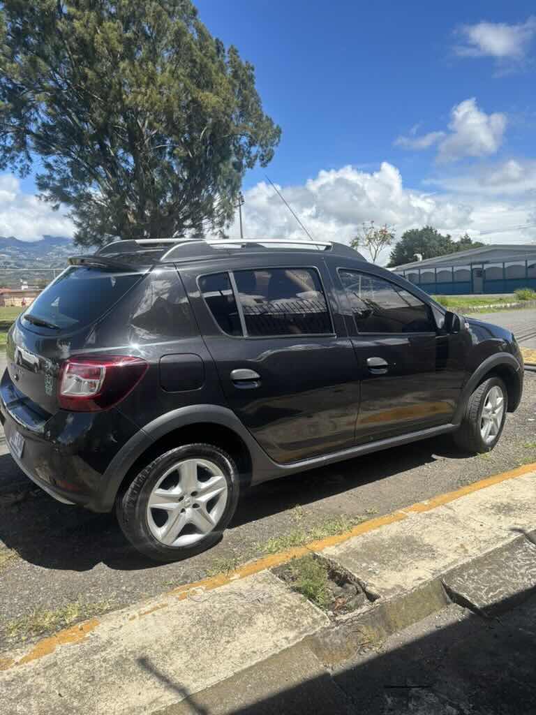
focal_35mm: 26
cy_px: 358
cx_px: 268
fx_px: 537
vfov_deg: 67.3
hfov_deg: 53.1
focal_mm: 5.96
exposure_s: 1/2710
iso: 50
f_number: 1.6
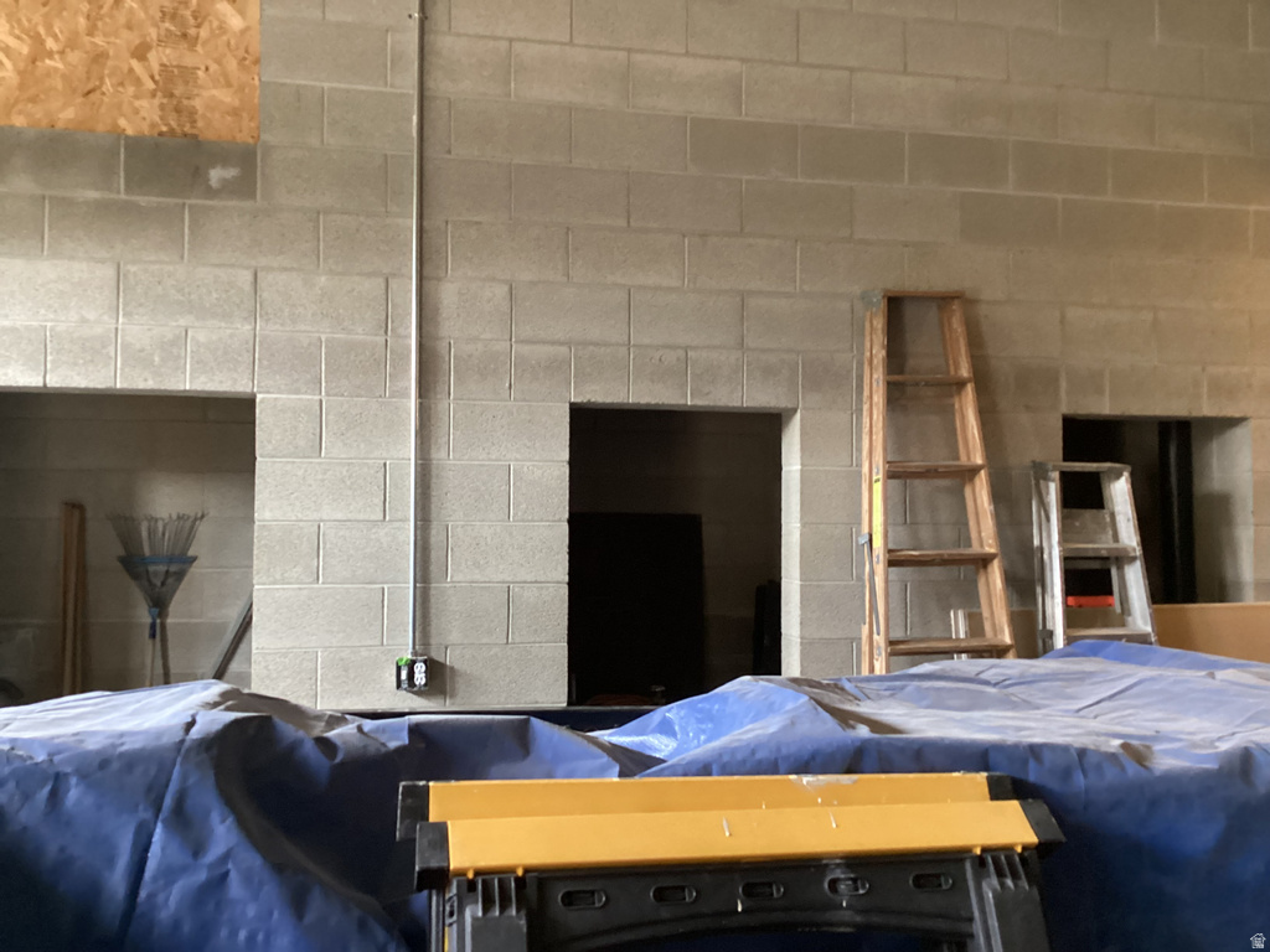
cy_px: 476
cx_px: 635
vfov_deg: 45.4
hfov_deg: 58.4
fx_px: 1137
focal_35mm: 31
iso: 400
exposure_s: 1/30
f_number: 2.4
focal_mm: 3.3
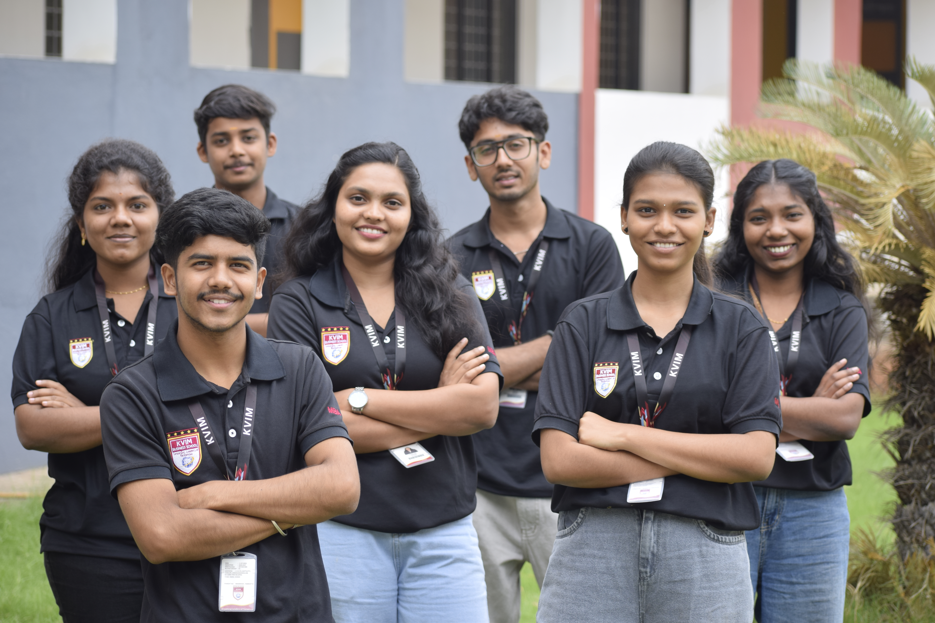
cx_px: 468
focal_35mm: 129
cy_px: 312
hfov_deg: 15.9
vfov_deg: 10.6
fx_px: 3350
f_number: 4.8
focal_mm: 86
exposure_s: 1/200
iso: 100
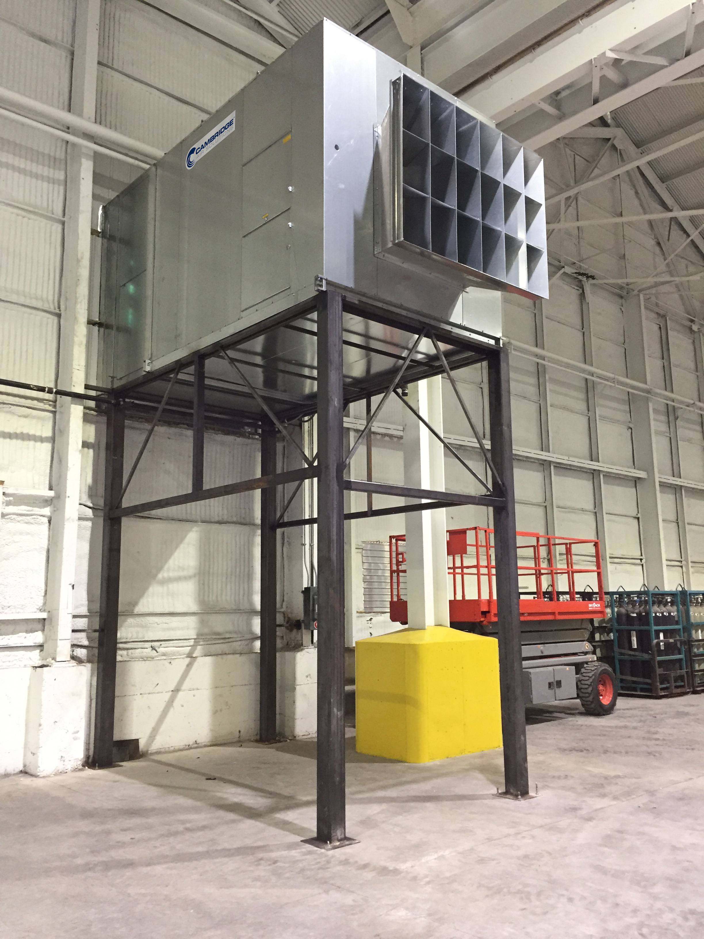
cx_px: 352
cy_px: 470
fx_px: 786
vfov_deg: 61.7
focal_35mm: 29
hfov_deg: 48.2
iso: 125
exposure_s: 1/30
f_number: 2.2
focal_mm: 4.15
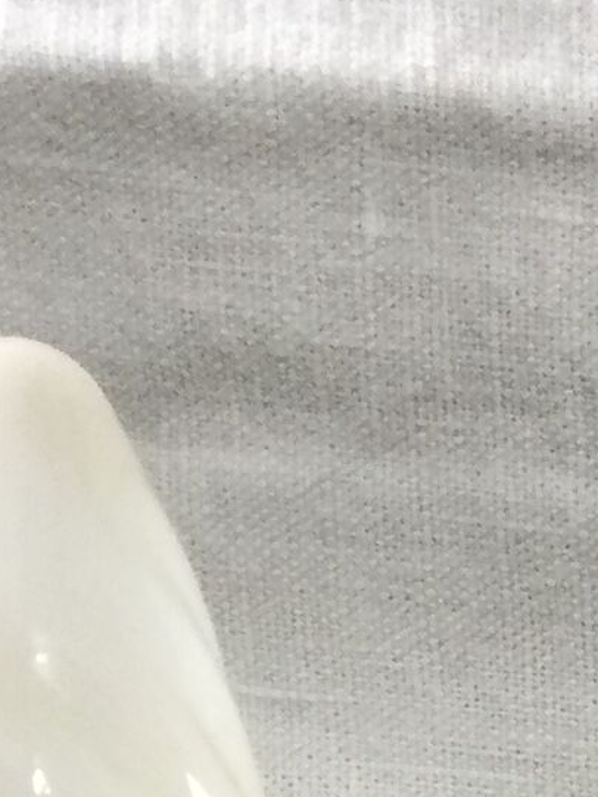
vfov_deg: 8.8
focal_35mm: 187
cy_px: 2323
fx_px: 4306
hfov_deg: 7.7
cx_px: 1121
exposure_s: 1/33
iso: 25
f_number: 2.4
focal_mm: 3.3
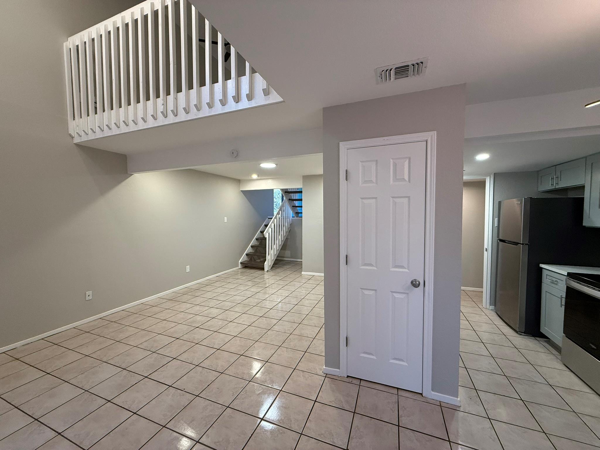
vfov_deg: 85.7
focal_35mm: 14
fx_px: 243
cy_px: 225
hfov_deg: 102.1
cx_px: 300
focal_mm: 2.22
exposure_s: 1/120
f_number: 2.2
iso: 250
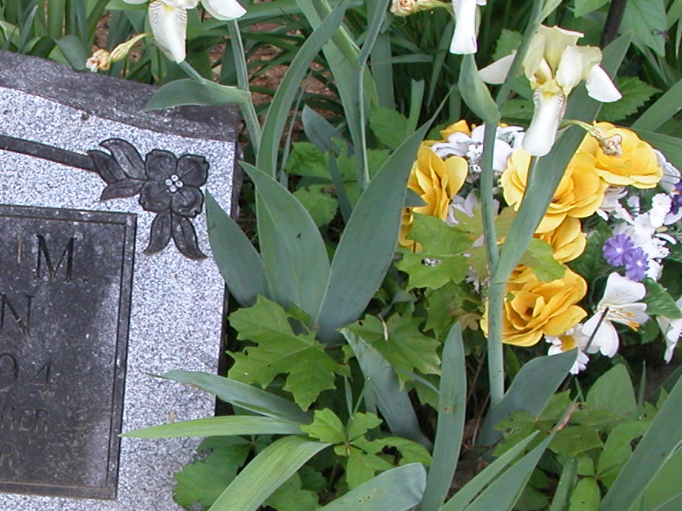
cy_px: 369
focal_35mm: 101
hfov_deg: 18.9
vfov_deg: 14.6
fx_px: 1990
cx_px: -4
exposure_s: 1/87.2
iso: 100
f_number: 4
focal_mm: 8.9
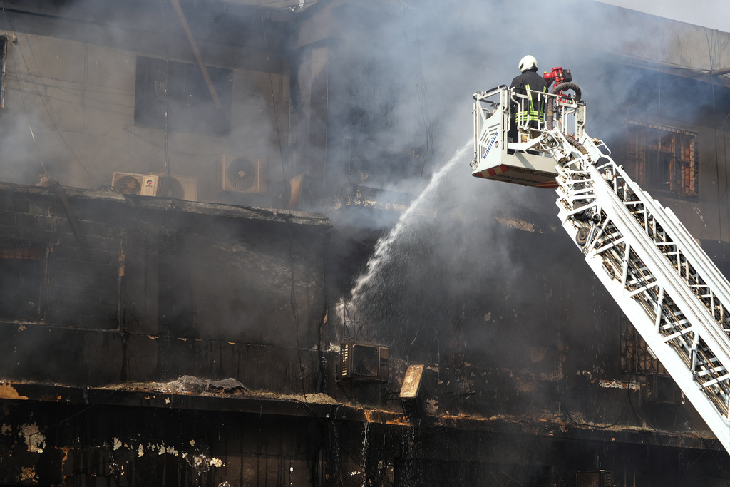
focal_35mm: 101
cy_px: 244
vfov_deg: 13.6
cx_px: 365
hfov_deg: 20.2
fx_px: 2048
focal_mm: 101
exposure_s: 1/125
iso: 80
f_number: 5.6
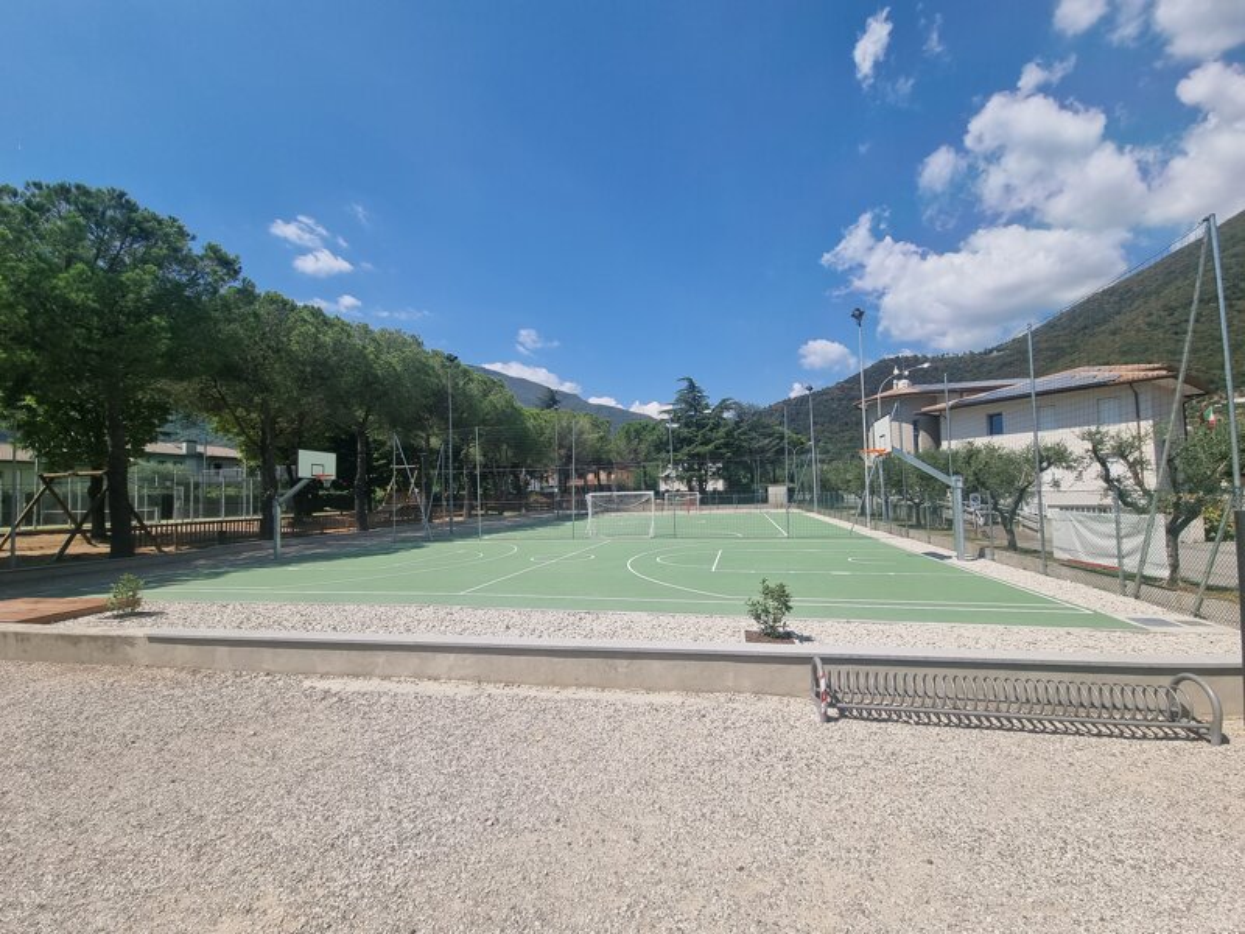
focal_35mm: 13
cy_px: 467
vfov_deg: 89.9
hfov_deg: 106.2
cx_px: 622
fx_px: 468
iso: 50
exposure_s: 1/2496
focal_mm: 2.2
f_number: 2.2
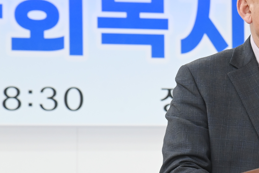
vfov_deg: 5.5
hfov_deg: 8.1
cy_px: 79
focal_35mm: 252
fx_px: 1813
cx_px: 298
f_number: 6.3
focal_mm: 105
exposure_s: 1/250
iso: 3200
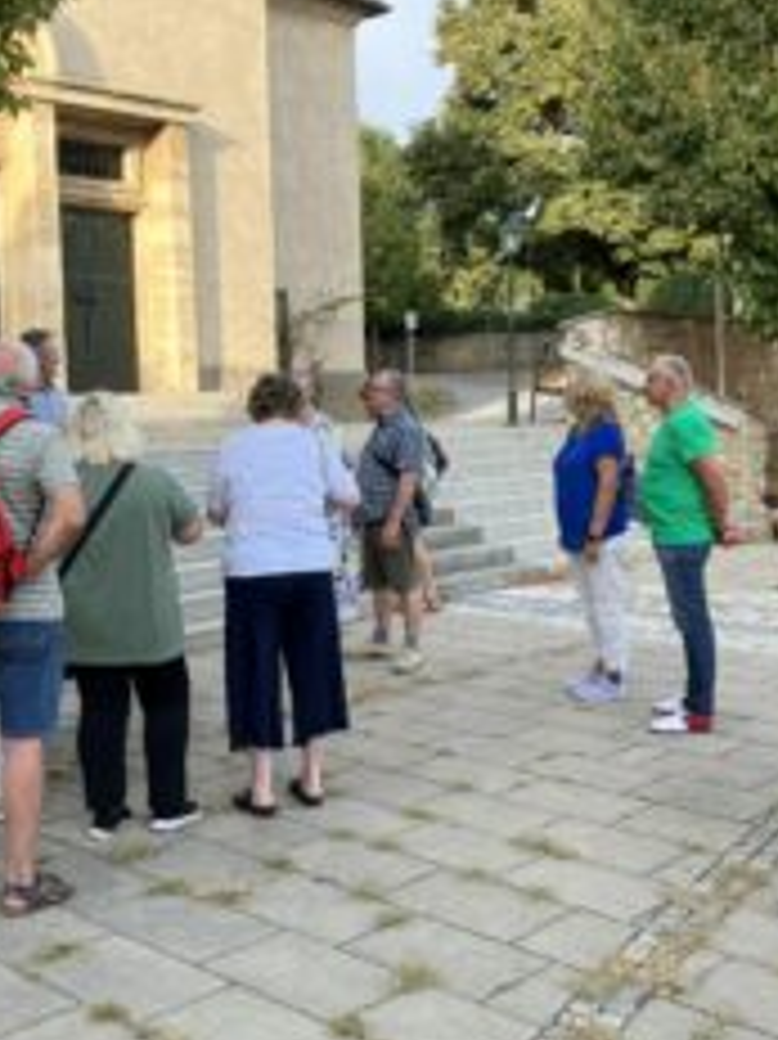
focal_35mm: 46
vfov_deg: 41.2
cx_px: 389
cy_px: 491
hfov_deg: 31.5
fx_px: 1380
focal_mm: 3.99
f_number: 1.8
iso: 32
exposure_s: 1/353
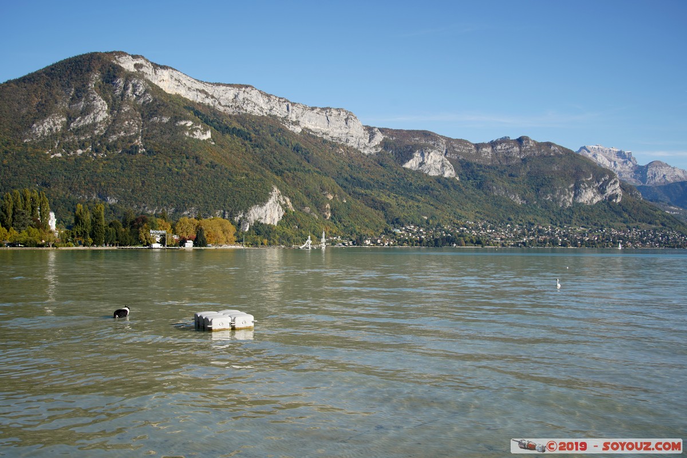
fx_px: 763
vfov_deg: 33.4
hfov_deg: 48.5
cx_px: 344
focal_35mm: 40
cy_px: 229
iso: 100
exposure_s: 1/200
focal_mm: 40
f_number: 8
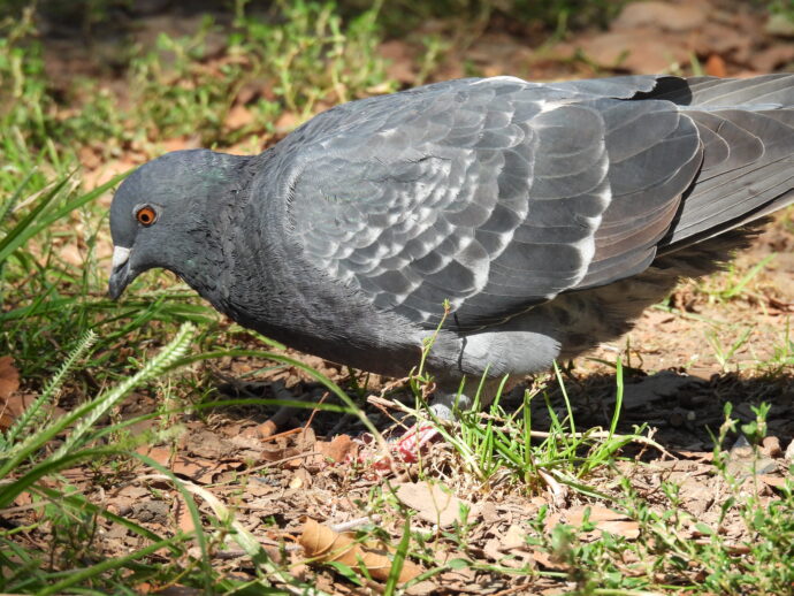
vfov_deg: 1.8
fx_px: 19504
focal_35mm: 850
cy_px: 298
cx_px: 397
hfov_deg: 2.3
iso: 280
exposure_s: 1/250
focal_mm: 152
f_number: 5.6
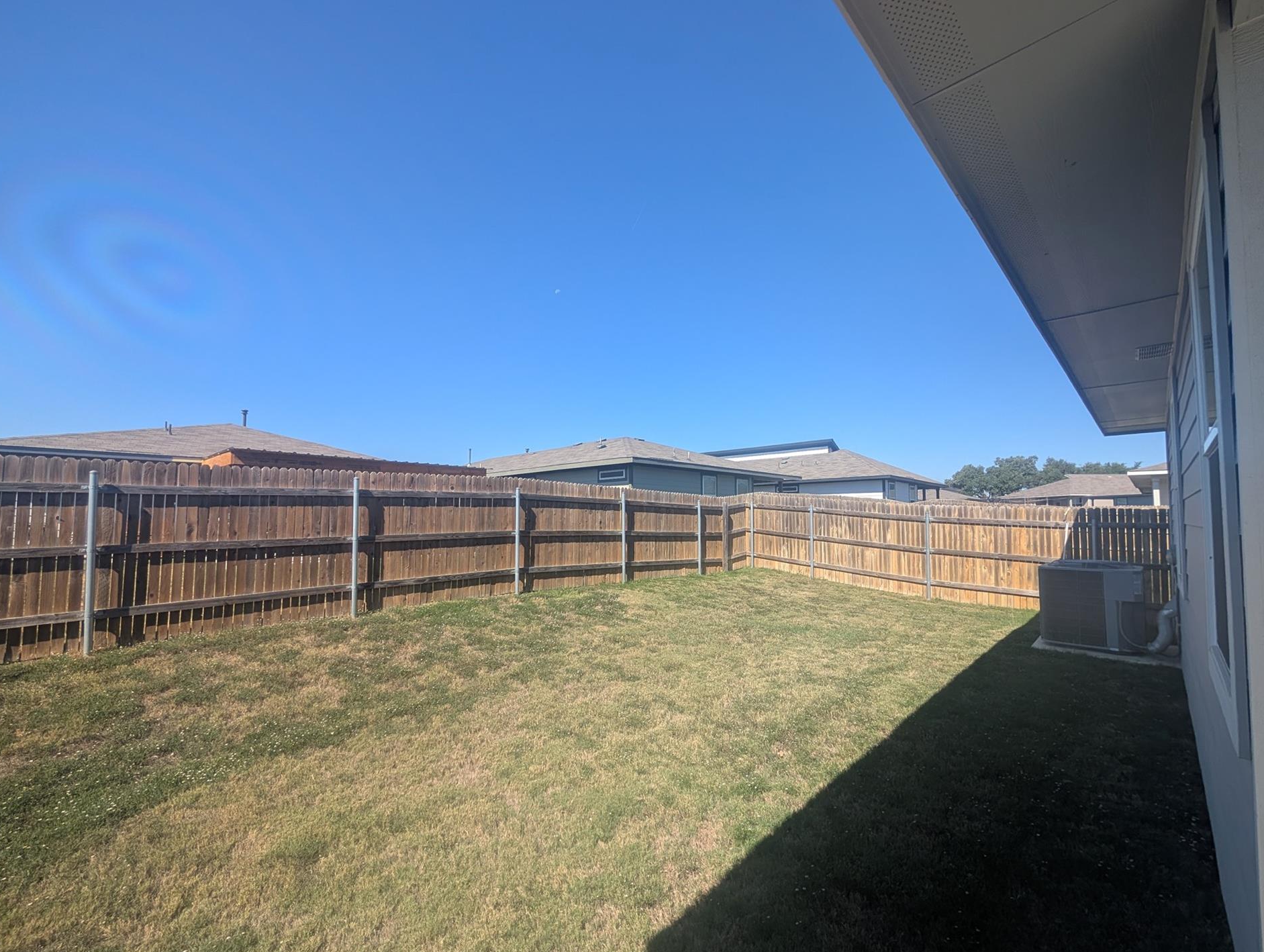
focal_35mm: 13
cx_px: 622
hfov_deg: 106.1
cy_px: 493
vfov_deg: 90.0
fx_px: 475
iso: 51
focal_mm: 2.02
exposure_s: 1/1721
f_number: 1.7
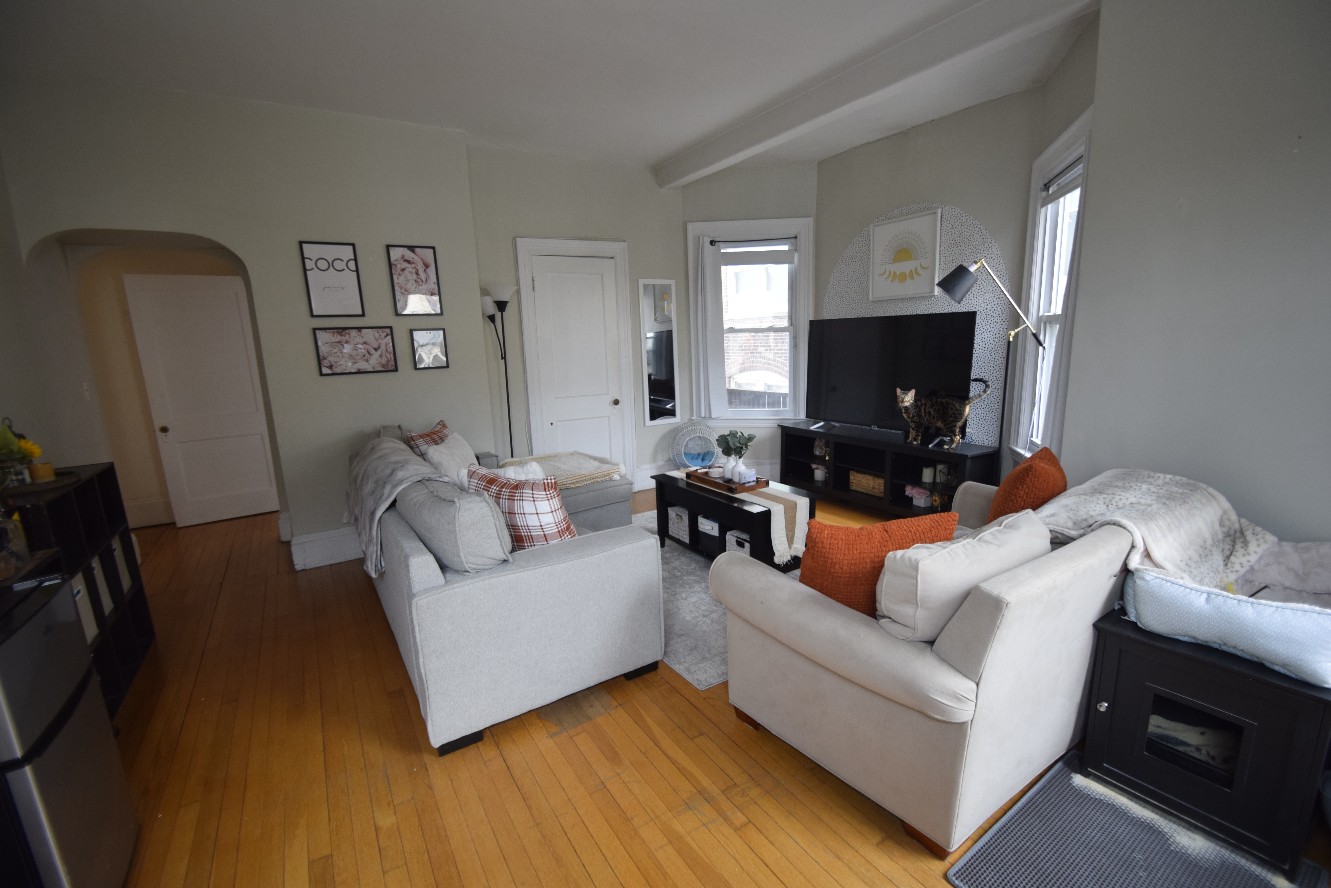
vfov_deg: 77.3
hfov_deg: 100.4
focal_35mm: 15
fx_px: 555
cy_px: 444
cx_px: 666
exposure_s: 1/60
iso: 500
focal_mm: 10
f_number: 4
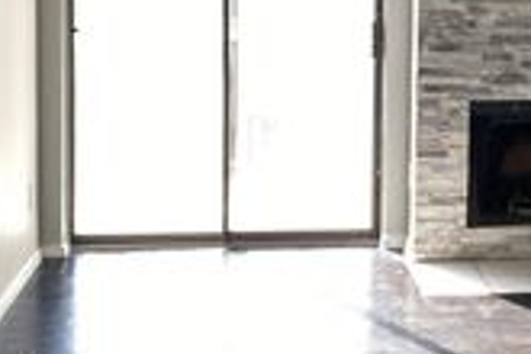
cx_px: 460
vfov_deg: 16.5
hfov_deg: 24.2
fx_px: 1209
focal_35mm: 82
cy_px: 53
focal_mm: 4.25
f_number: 1.8
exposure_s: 1/120
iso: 40
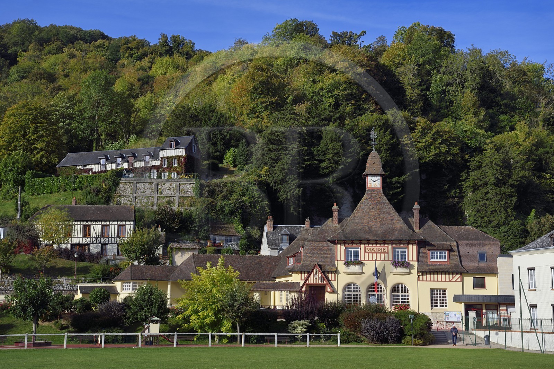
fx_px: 892
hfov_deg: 34.5
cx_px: 277
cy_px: 184
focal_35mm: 58
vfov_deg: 23.4
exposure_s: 1/500
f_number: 8
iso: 200
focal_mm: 58
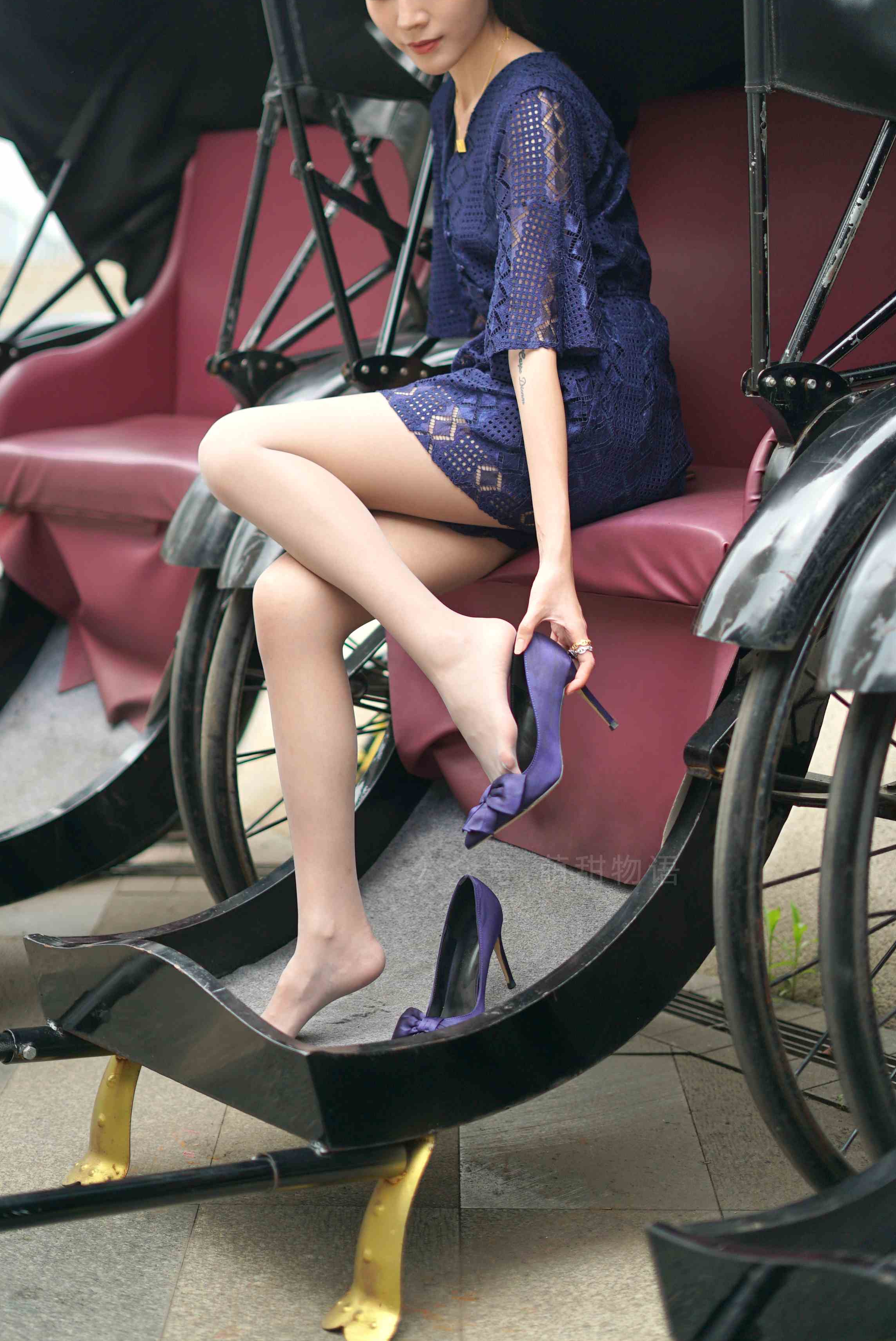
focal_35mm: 62
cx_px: 411
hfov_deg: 21.9
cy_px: 526
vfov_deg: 32.3
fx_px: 2311
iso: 200
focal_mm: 50
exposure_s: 1/2000
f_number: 1.8
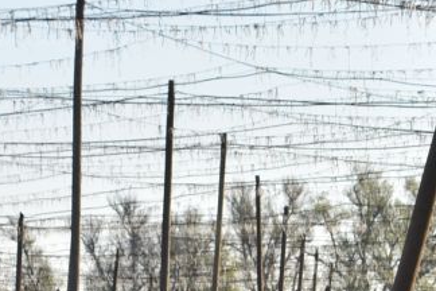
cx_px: 287
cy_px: 435
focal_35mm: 294
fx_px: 3560
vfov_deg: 4.6
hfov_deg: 7.0
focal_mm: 62
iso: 100
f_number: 7.1
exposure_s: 1/250
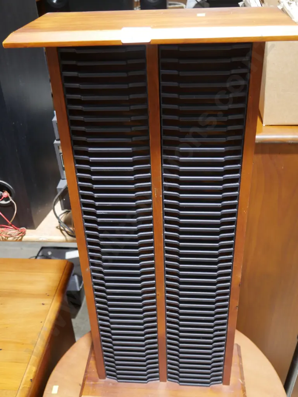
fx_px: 436
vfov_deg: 49.0
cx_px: 149
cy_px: 198
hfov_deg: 37.8
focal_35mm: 38
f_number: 4.1
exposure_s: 1/60
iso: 1250
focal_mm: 19
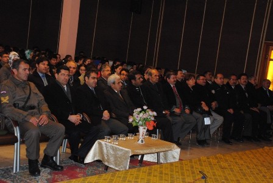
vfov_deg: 23.9
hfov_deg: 35.0
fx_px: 433
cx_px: 136
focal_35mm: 57
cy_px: 92
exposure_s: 1/25
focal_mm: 38
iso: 800
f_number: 6.3
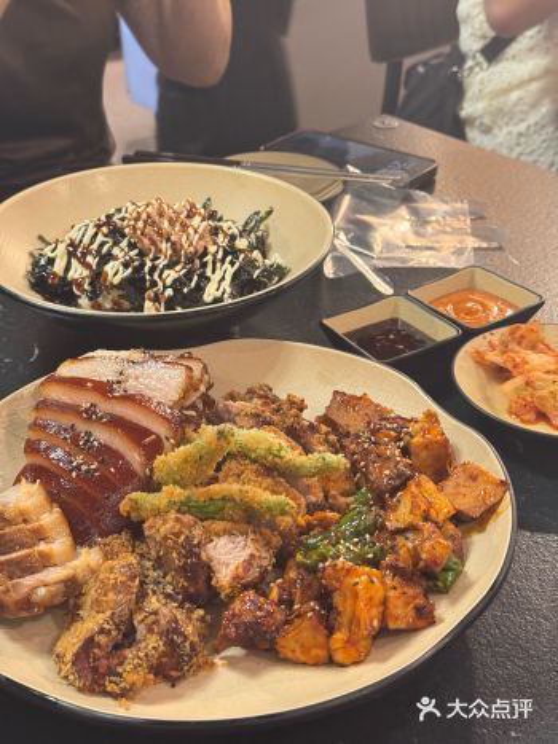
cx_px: 279
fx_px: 1032
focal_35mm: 48
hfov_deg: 30.3
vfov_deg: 39.7
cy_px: 372
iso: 500
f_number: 1.78
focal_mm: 6.76
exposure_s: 1/30
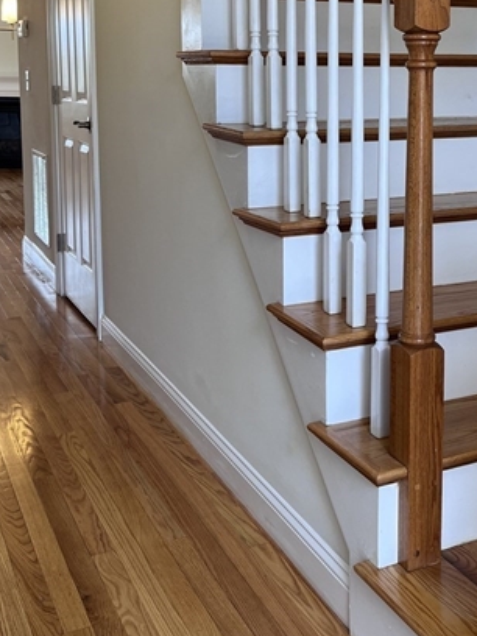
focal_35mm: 49
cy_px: 161
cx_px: 360
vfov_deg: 38.0
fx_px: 900
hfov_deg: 29.2
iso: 50
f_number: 1.6
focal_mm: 5.1
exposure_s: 1/120
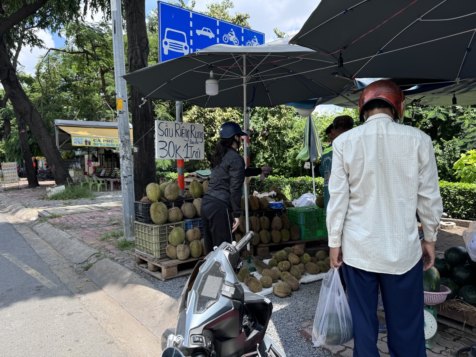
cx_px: 238
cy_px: 178
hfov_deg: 71.6
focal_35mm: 24
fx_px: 330
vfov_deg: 56.8
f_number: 1.78
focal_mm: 6.76
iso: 80
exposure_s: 1/1261
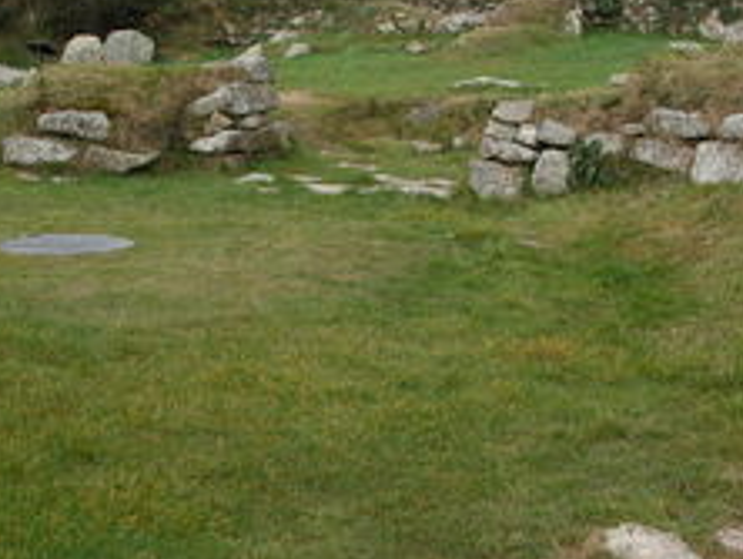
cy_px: 214
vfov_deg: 23.3
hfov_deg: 30.7
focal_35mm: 63
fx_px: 1354
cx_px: 348
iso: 100
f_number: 5
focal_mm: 8.9
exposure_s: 1/236
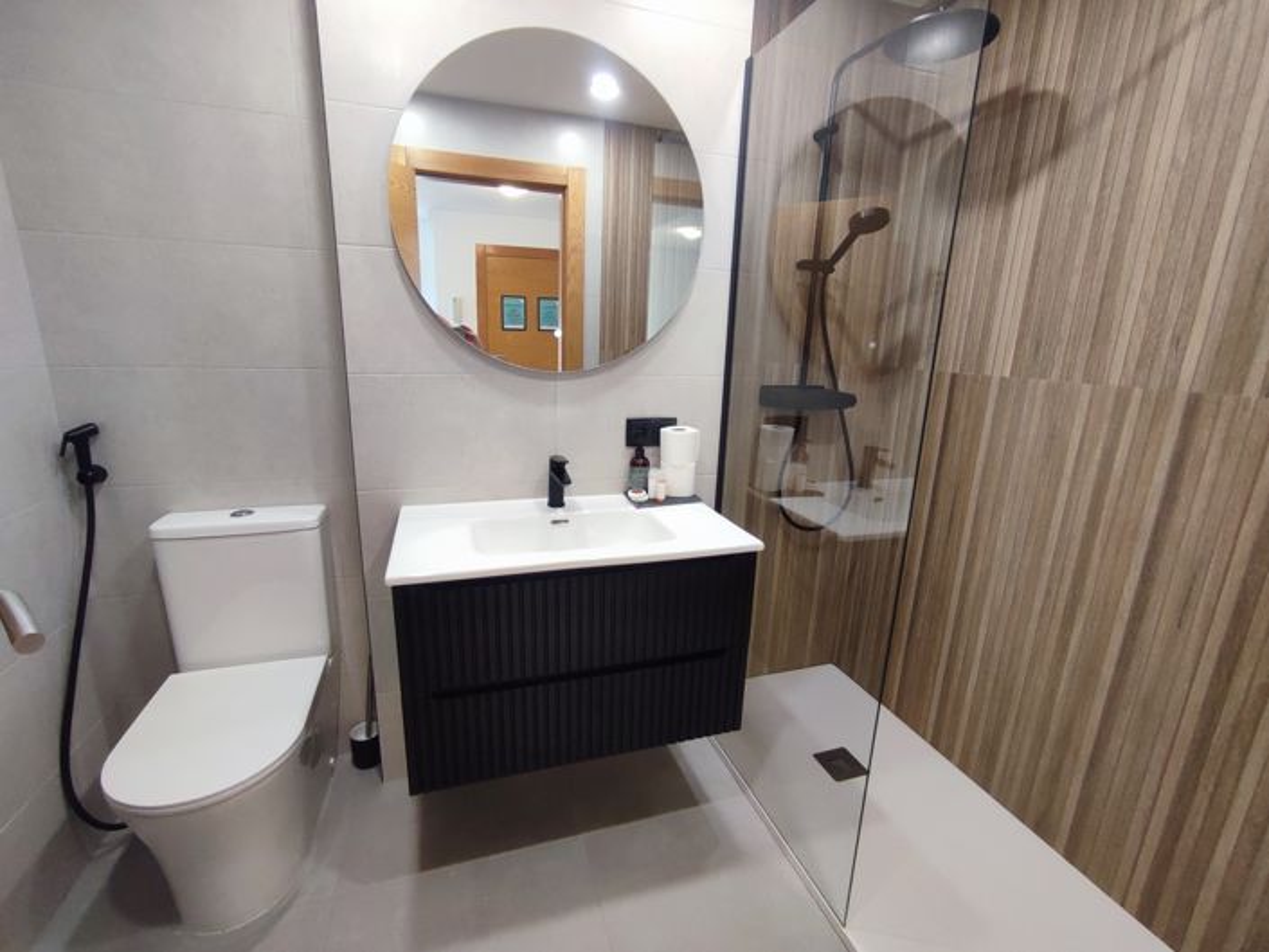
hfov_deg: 94.5
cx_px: 634
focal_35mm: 16
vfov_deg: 78.1
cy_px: 476
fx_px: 587
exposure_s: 1/50
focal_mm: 1.65
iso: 393
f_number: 2.2
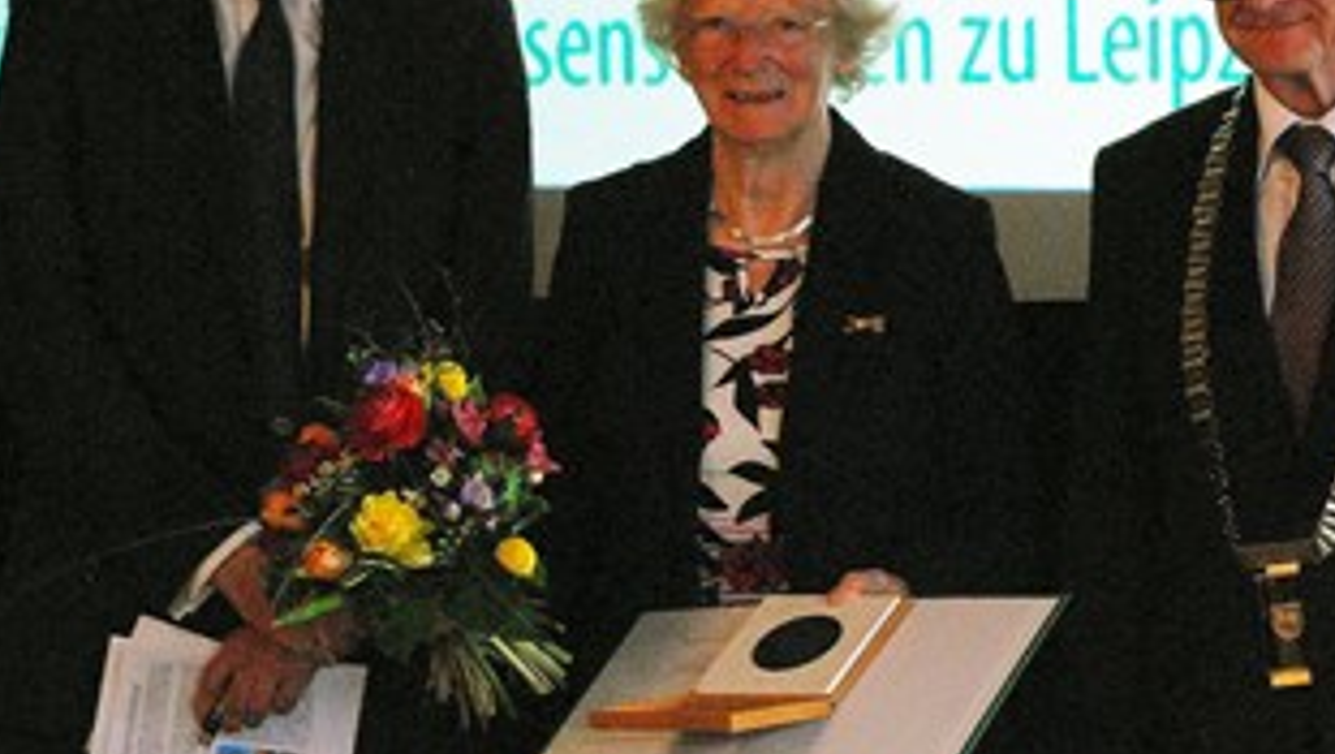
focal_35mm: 201
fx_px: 7121
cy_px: 22
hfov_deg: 10.7
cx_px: 827
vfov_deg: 6.0
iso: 1600
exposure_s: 1/20
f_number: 5.3
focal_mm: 62
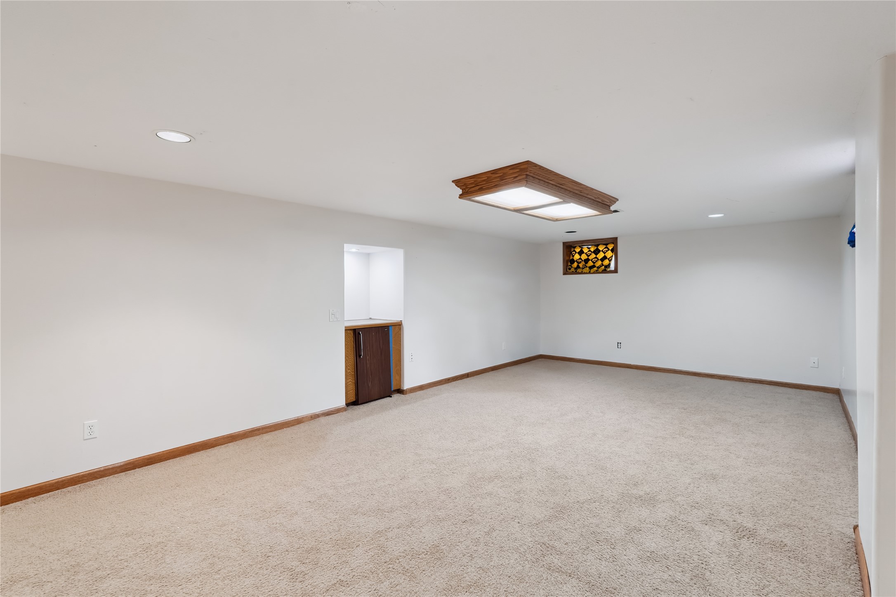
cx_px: 448
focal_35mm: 16
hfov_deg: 96.7
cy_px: 298
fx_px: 398
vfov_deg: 73.7
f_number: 9
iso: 400
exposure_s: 1/4
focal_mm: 16
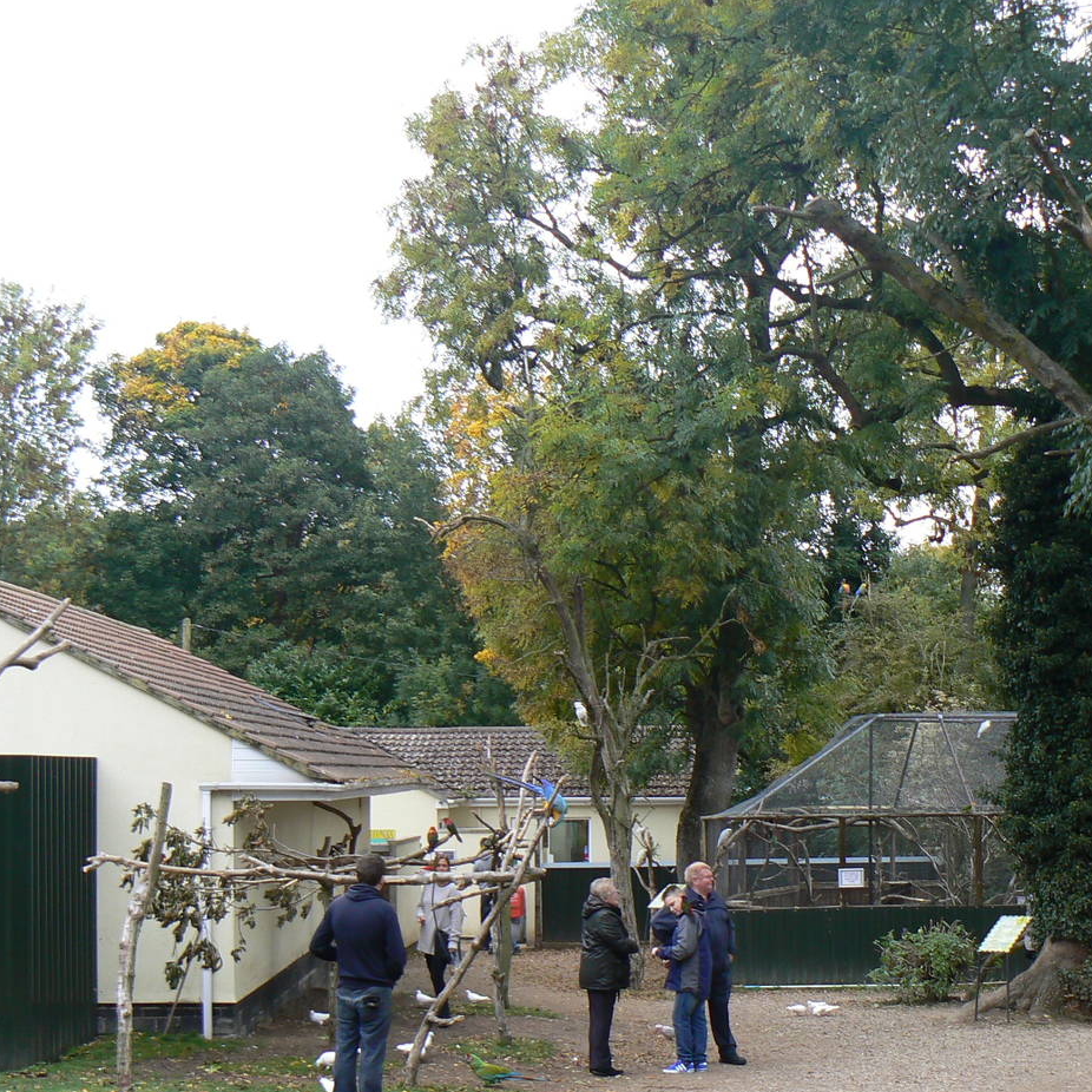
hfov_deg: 31.0
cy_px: 685
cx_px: 637
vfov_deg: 31.0
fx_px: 1963
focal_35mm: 55
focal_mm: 6
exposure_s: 1/80
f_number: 4
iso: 80
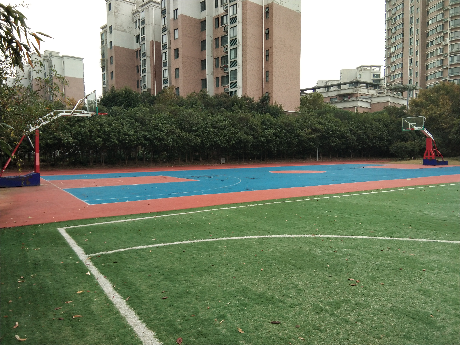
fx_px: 412
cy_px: 172
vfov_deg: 45.4
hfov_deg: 58.4
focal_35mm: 31
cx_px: 230
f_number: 2.2
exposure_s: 1/114
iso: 50
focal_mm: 3.69
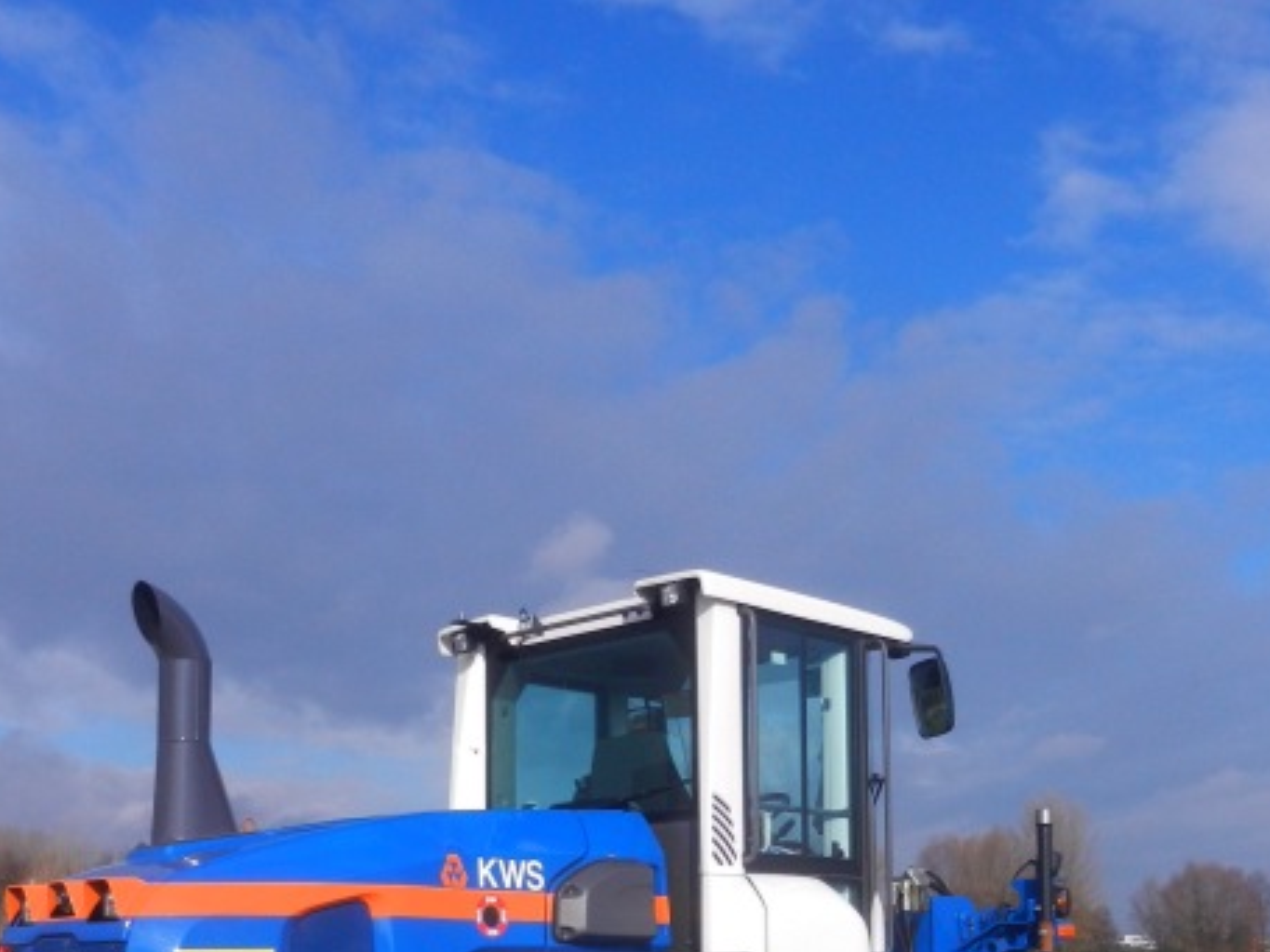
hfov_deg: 42.9
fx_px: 1614
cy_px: 835
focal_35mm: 44
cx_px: 689
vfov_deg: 31.5
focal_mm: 4.5
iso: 160
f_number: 7
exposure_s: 1/500
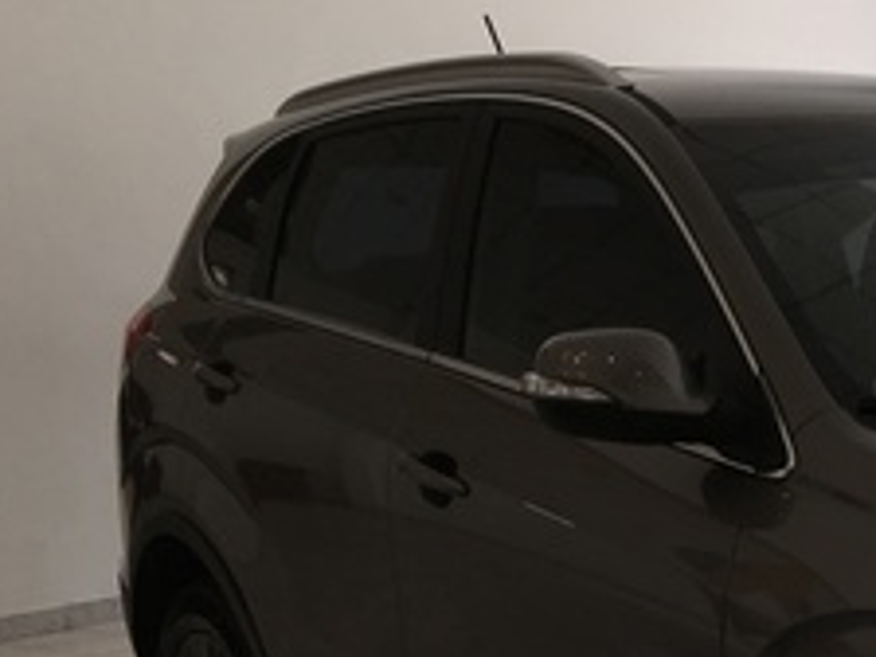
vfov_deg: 17.1
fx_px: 2100
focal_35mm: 83
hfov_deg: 21.3
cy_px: 739
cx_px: 1138
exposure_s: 1/100
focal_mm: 4.15
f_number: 2.2
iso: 25
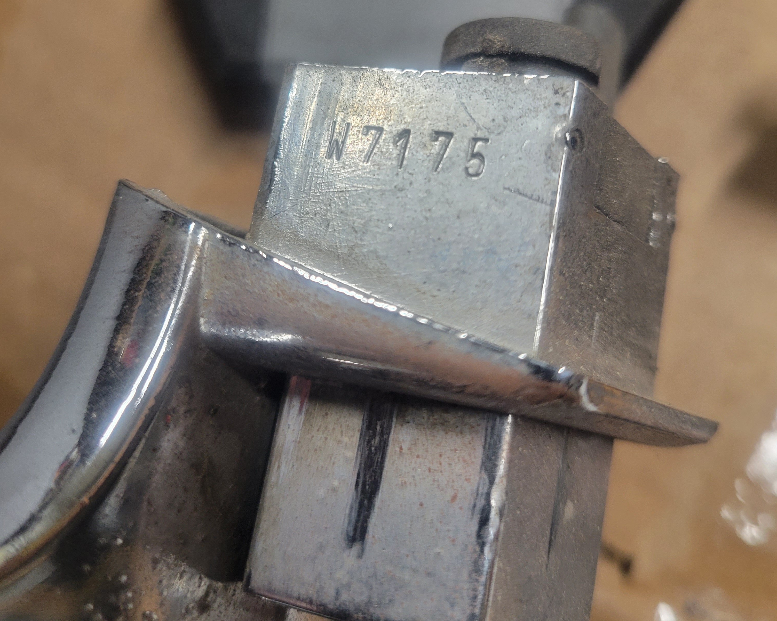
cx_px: 388
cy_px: 193
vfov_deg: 42.6
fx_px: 782
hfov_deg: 52.8
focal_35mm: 34
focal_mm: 5.4
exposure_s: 1/60
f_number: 1.8
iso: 250
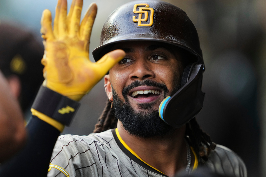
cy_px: 88
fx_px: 2956
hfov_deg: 5.2
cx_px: 133
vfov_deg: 3.4
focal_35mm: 400
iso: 2500
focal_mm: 400
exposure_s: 1/1600
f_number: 2.8
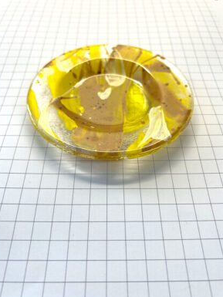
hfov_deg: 51.4
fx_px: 232
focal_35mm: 27
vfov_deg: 65.3
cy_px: 154
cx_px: 110
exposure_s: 1/207
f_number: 1.5
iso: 40
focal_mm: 5.7
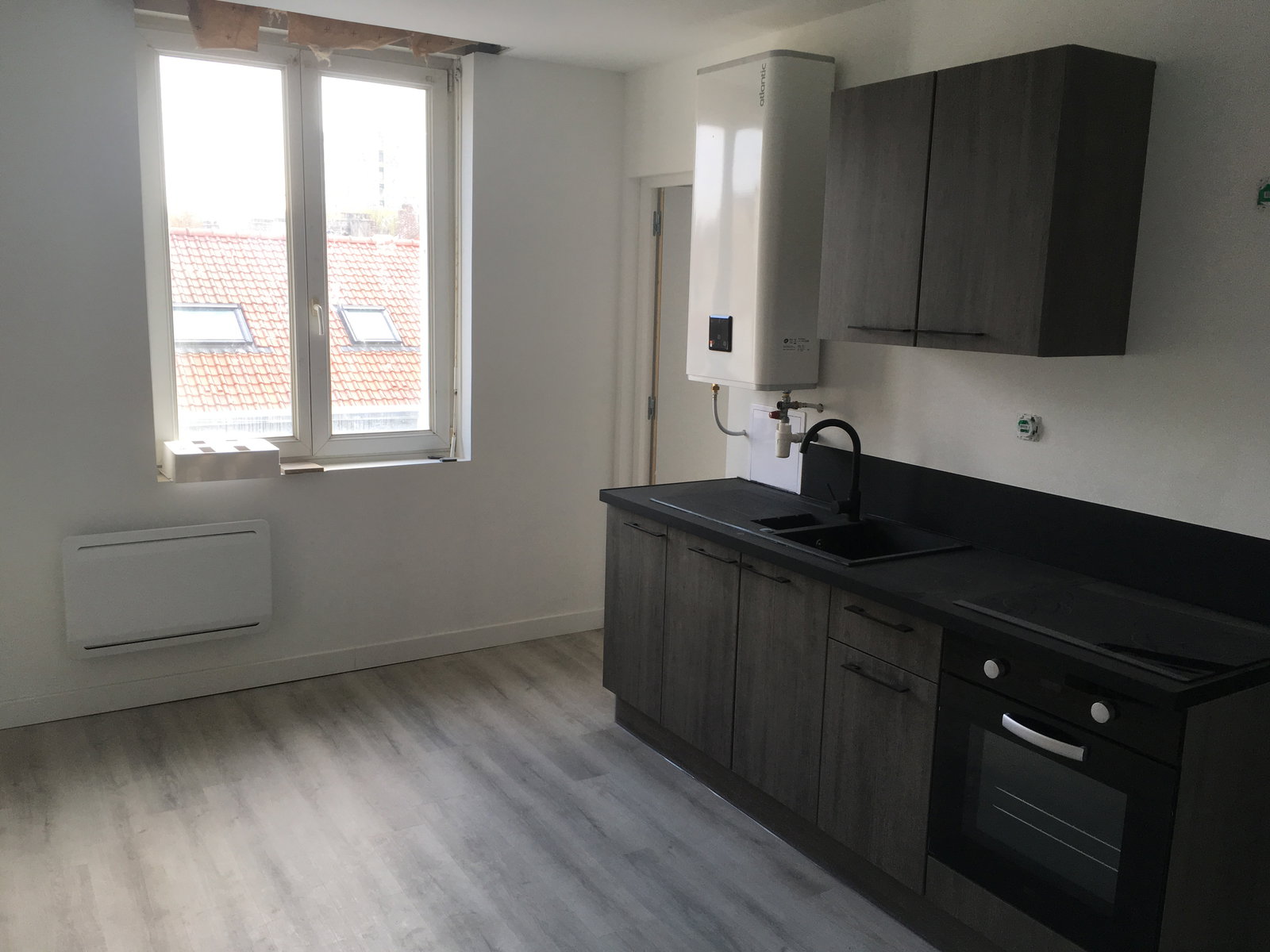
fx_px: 1064
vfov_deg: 48.2
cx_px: 635
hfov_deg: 61.7
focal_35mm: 29
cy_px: 476
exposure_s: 1/120
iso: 40
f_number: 2.2
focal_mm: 4.15
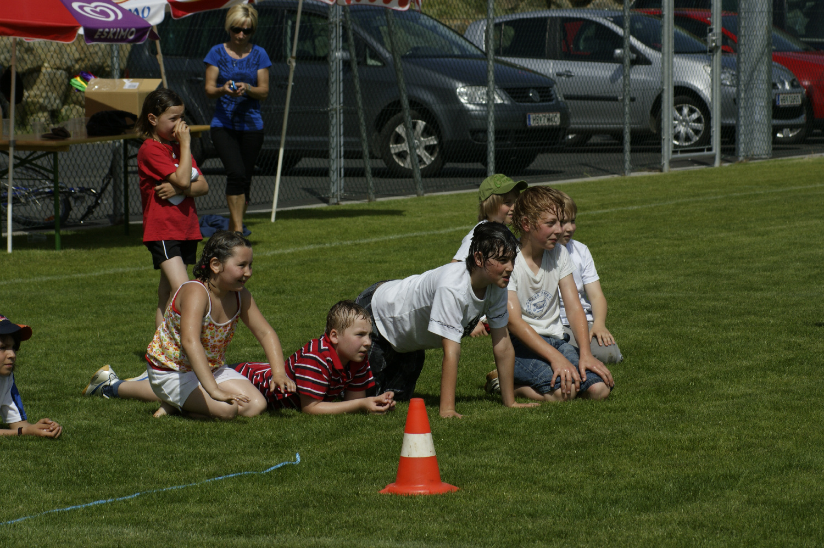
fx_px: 4632
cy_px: 274
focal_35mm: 202
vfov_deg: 6.8
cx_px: 412
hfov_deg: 10.2
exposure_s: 1/320
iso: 100
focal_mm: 135
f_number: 11
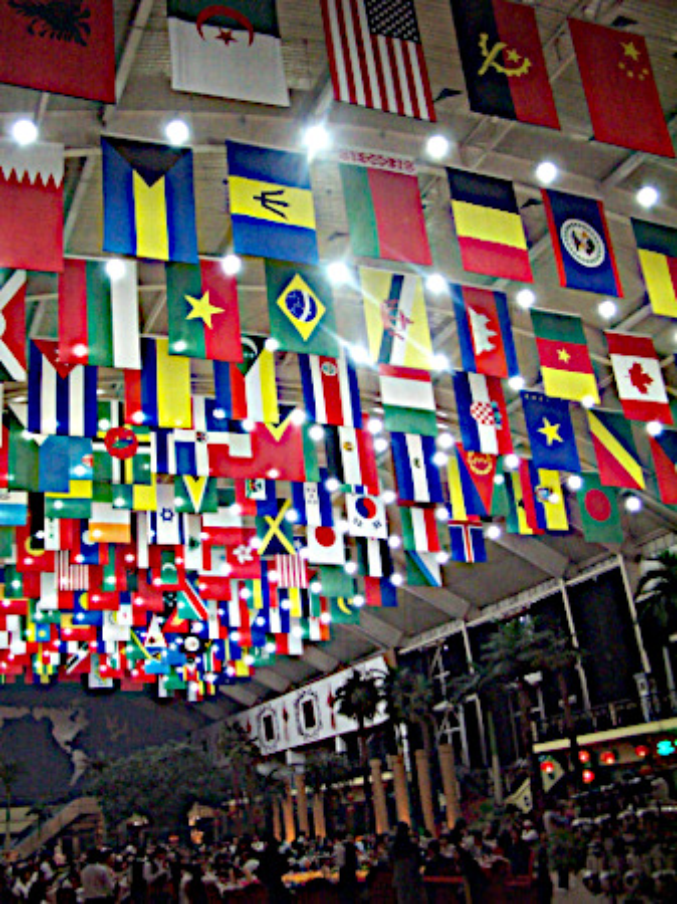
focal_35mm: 38
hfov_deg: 37.7
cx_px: 338
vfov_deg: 49.0
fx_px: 992
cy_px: 452
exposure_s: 1/30
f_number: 2.8
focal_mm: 6.3
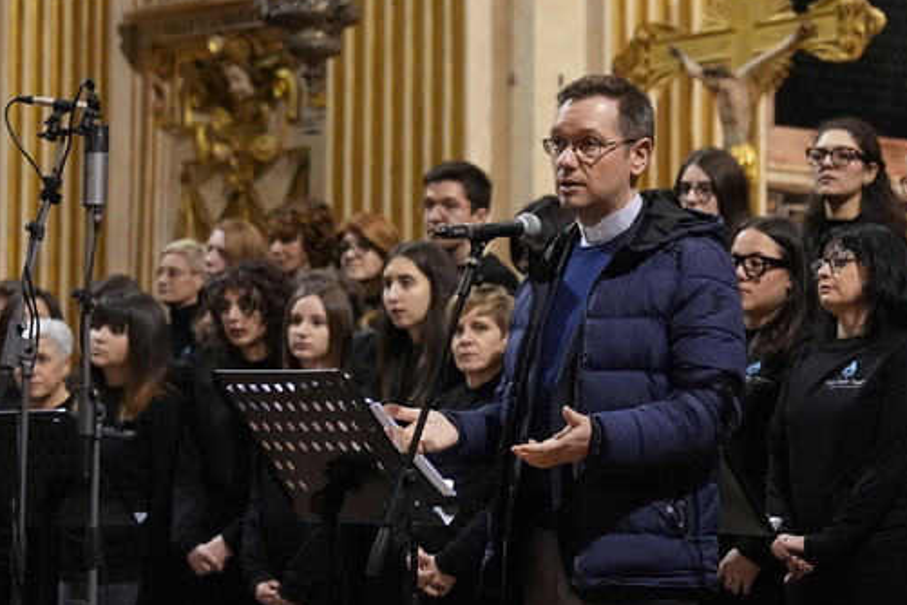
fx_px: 3603
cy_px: 117
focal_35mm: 143
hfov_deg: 14.3
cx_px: 644
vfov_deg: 9.6
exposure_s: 1/160
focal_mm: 70
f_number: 2.8
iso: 6400
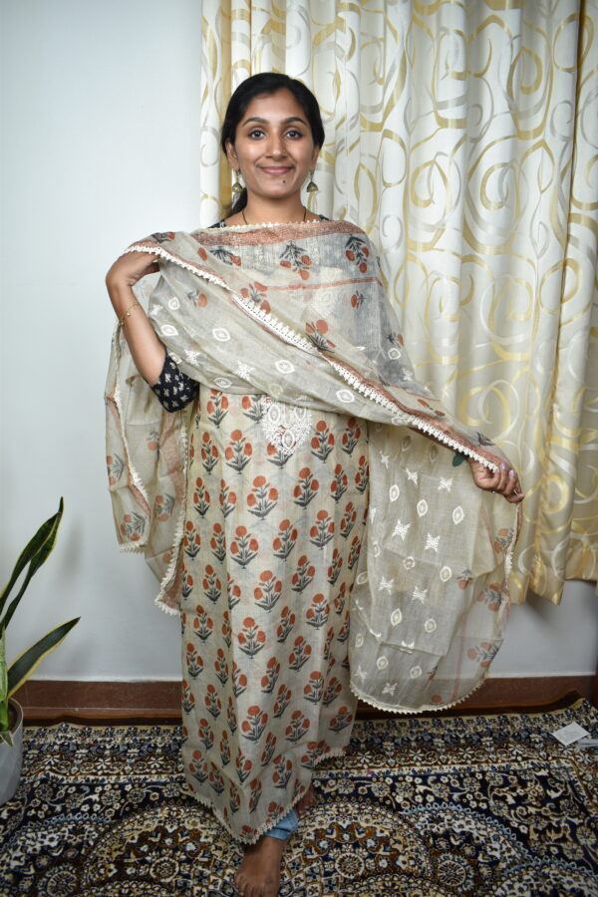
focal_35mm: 27
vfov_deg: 67.4
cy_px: 448
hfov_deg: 47.9
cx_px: 299
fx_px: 673
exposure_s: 1/80
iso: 200
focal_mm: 18
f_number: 3.5
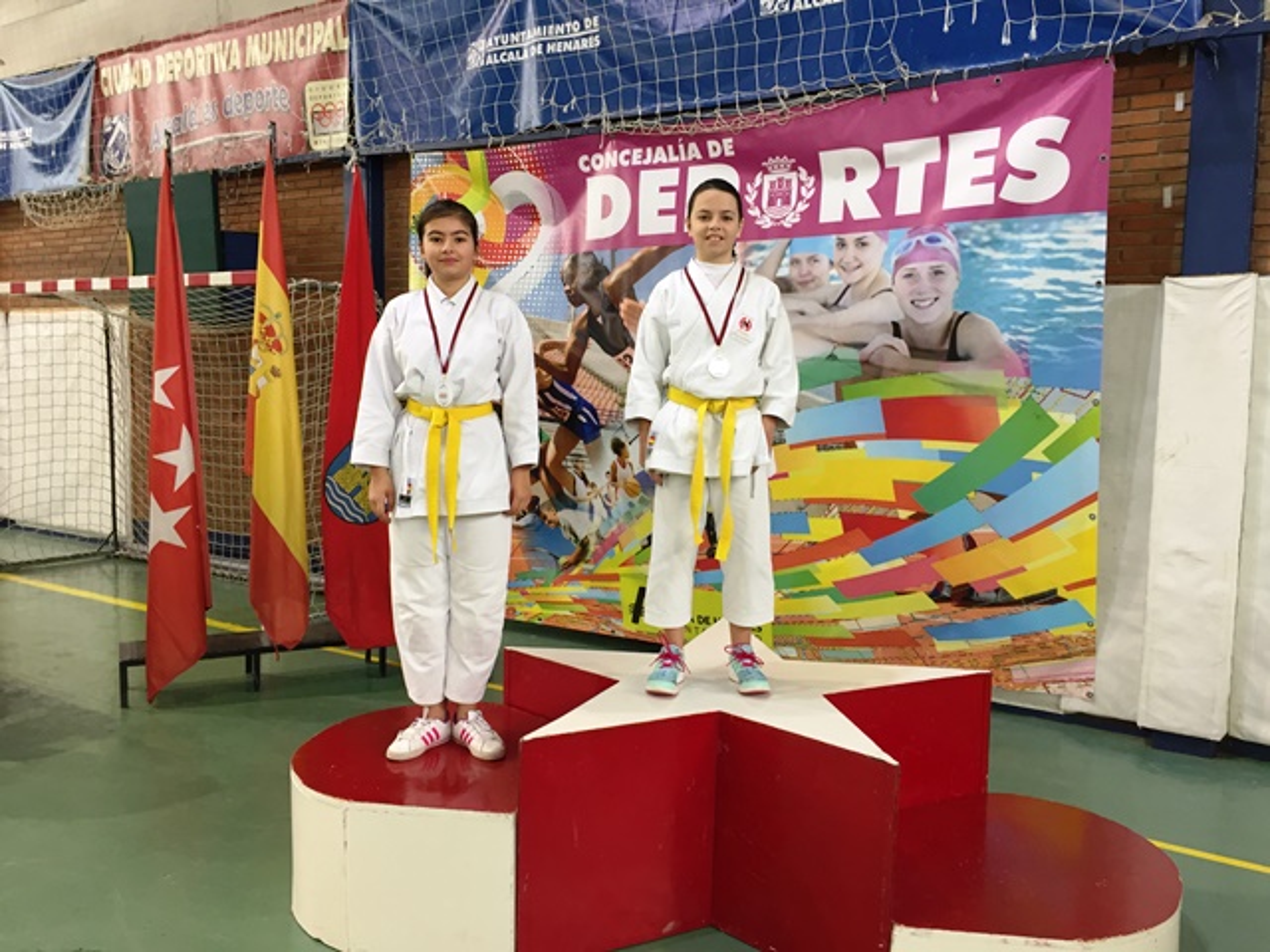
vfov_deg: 48.2
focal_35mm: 29
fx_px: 1064
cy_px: 476
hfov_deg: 61.7
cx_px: 635
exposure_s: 1/33
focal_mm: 4.15
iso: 80
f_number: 2.2
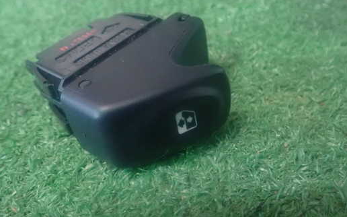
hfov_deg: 52.8
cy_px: 117
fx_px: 350
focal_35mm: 37
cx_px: 175
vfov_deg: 34.4
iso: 1600
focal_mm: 5.5
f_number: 2.3
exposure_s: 1/30
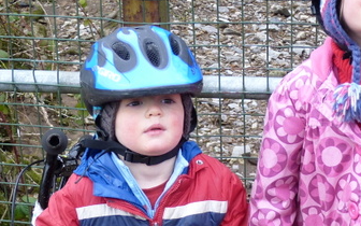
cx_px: 263
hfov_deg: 17.2
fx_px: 1190
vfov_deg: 10.8
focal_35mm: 121
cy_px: 163
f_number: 3.2
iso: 125
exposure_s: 1/30
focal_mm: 8.5
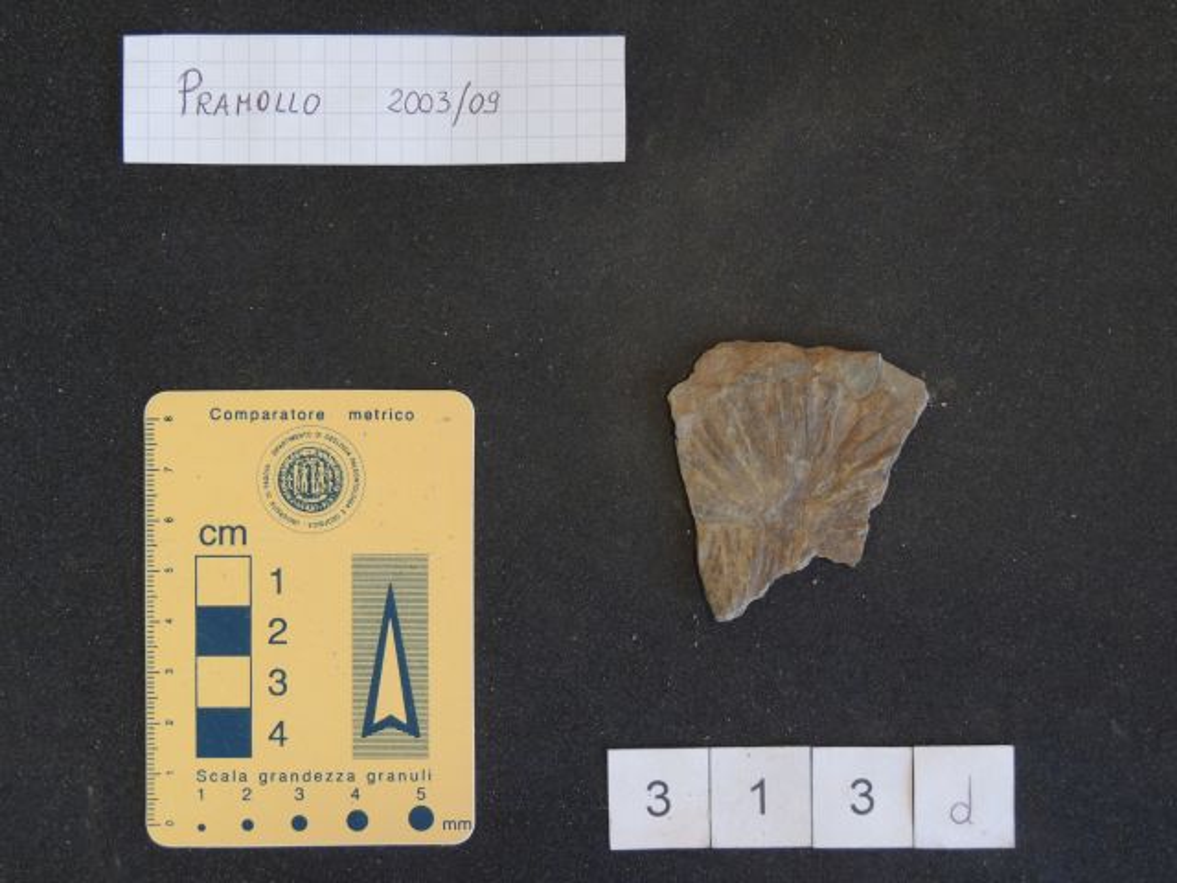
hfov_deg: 18.7
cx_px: 588
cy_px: 442
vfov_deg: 14.1
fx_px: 3570
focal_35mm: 105
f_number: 4.2
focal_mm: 18.7
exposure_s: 1/25
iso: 400
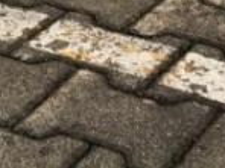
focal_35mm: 188
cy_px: -375
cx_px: 47
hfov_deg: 10.5
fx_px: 1222
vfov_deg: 6.9
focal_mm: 4.15
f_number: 2.2
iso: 32
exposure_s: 1/100
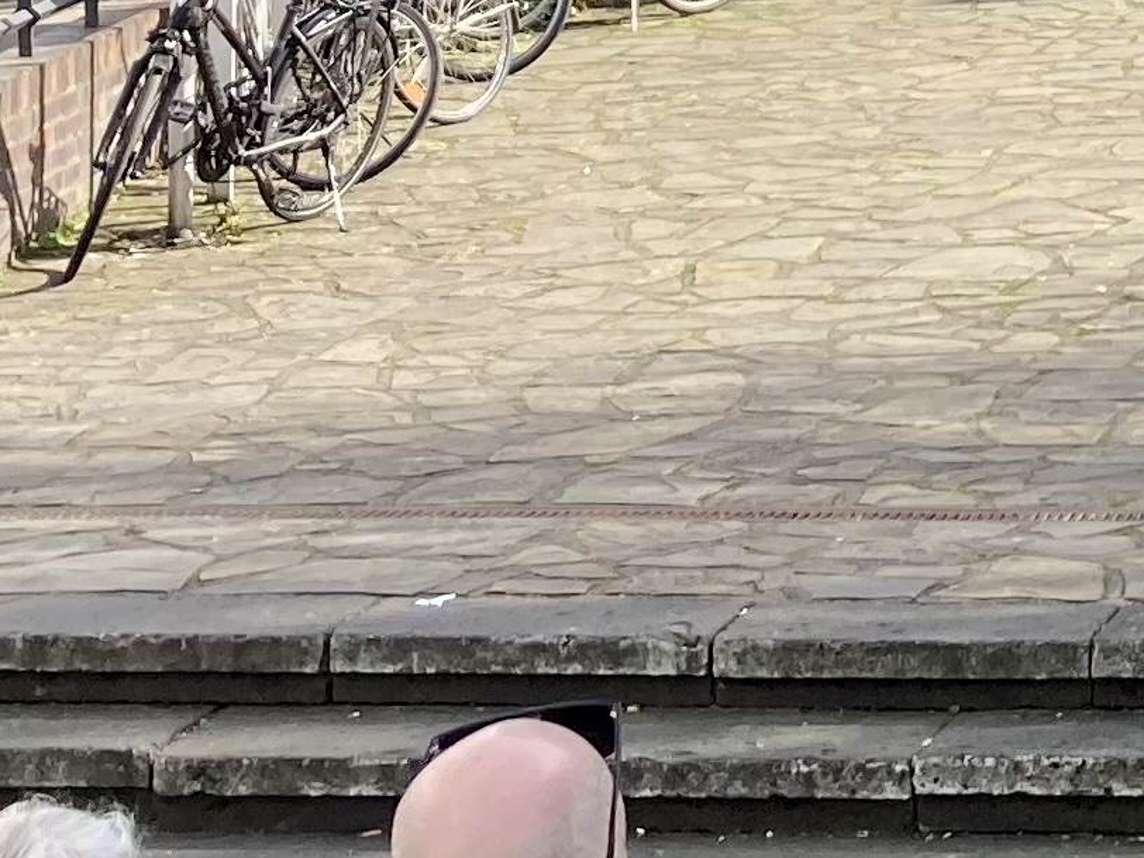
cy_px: -1000
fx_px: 4594
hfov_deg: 12.9
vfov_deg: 9.7
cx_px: 2027
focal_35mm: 139
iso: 20
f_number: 1.8
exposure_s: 1/607
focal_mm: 3.99
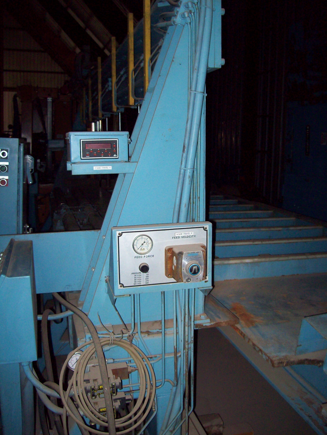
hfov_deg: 39.7
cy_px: 218
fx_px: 453
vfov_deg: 51.4
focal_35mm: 36
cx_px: 164
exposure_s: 1/64
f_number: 2.7
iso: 200
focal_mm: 6
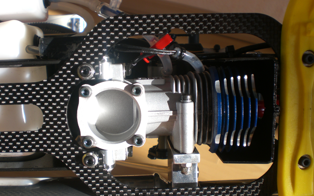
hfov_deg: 48.2
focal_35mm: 41
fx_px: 351
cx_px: 157
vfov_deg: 31.2
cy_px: 114
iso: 50
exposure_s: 1/125
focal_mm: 6.3
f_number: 3.1
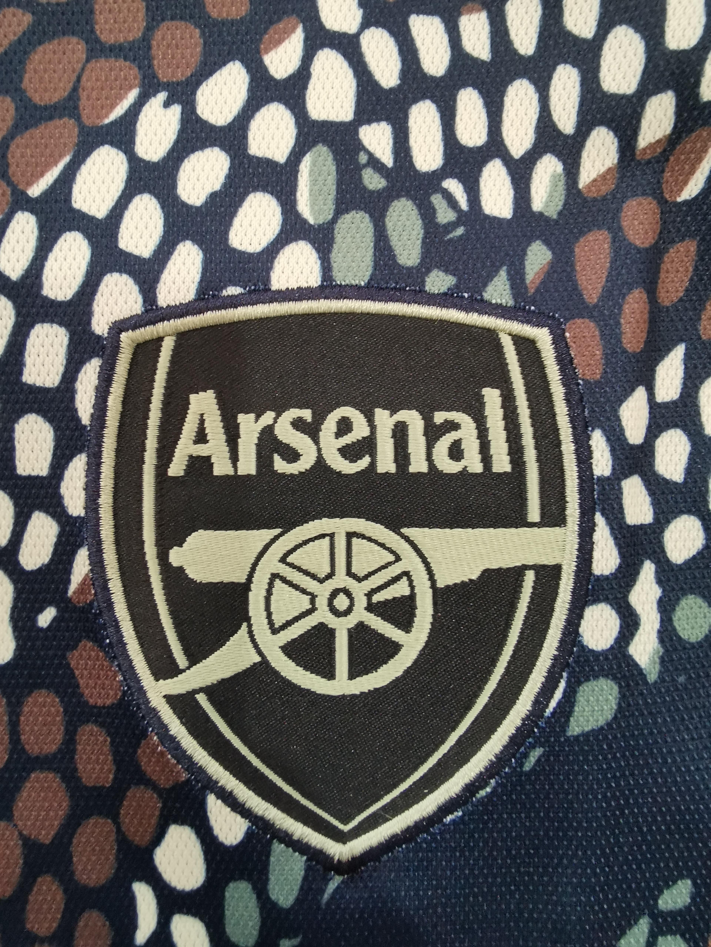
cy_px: 474
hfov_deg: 53.1
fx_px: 712
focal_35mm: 26
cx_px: 356
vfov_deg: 67.3
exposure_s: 1/20
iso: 640
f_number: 2.2
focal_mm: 2.35
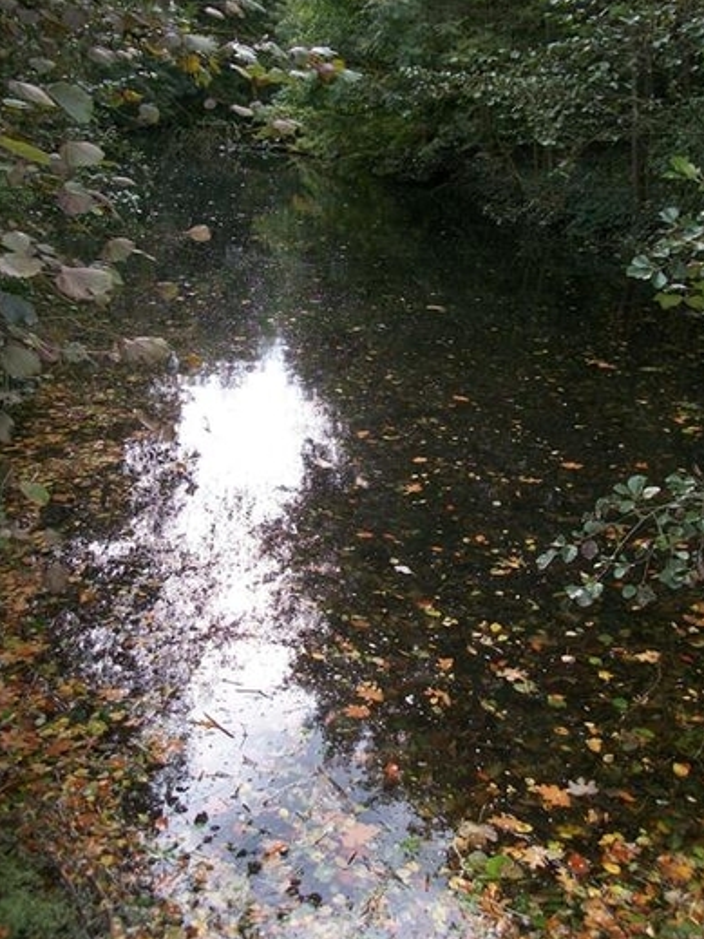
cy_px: 403
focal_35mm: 37
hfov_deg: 38.6
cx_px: 376
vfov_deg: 50.0
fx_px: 1004
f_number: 2.9
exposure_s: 1/125
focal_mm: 5.7
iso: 80
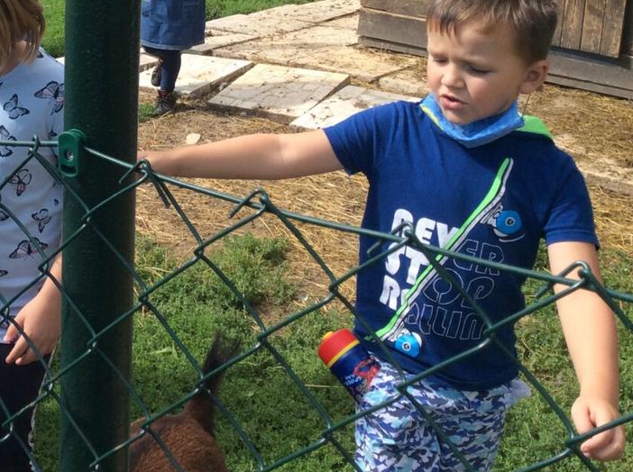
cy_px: 26
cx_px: 54
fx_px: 1114
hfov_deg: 30.2
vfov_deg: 23.2
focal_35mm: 61
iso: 32
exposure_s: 1/841
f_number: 2.4
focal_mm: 3.3
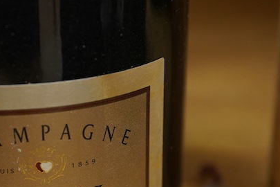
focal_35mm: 100
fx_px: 778
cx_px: 65
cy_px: 177
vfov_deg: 13.5
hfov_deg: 20.2
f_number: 3.5
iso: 1250
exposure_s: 1/125
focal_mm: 30
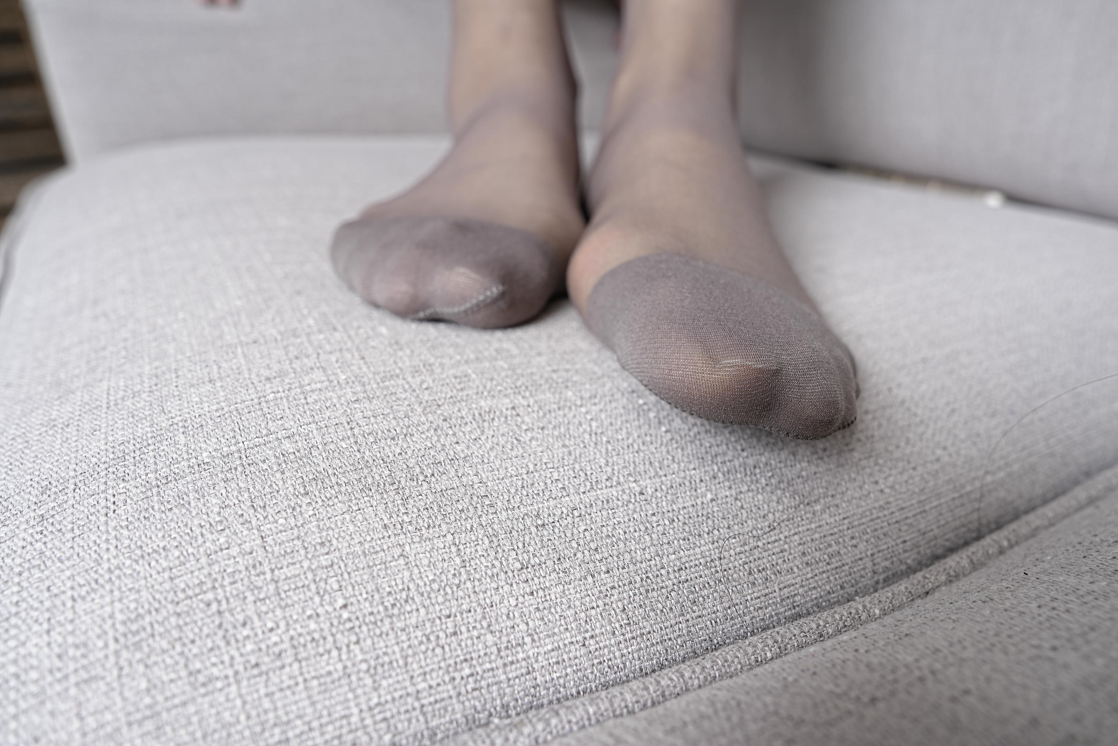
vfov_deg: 53.1
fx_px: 745
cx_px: 559
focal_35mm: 24
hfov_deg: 73.7
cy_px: 373
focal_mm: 24
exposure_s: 1/125
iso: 100
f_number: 7.1
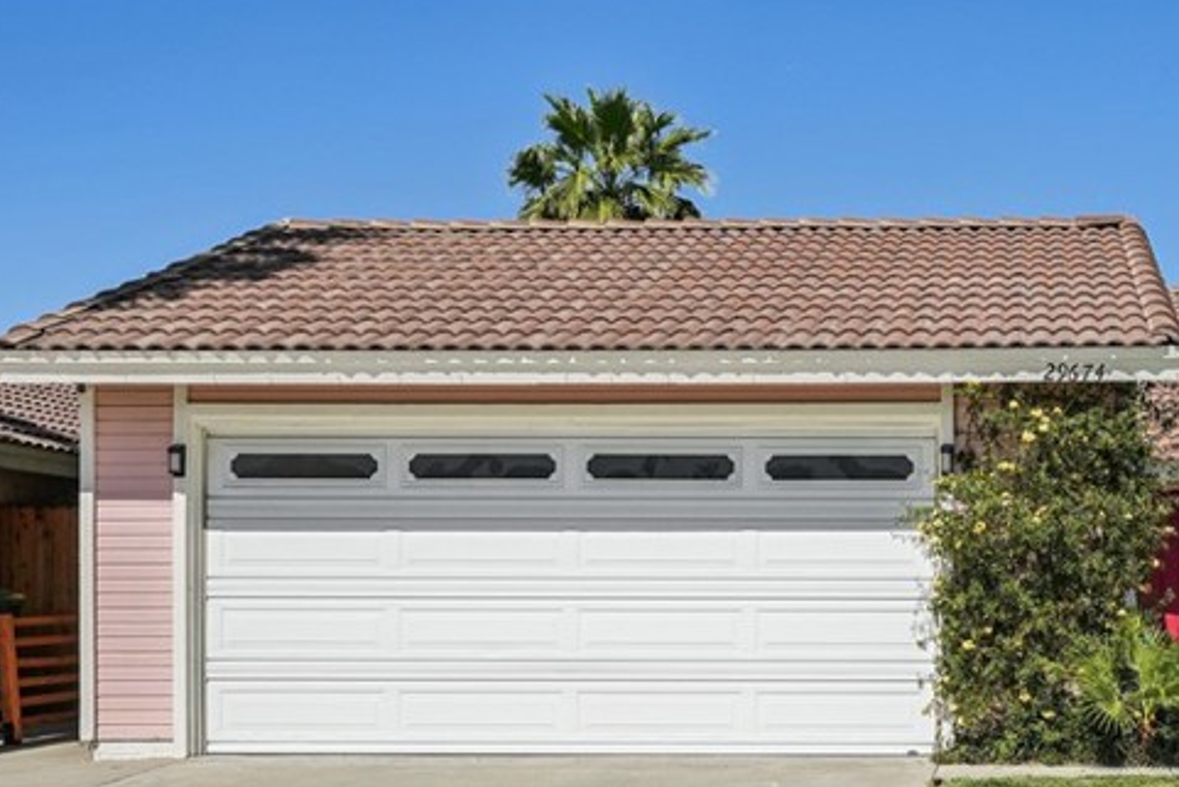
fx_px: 1640
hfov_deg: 37.4
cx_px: 1022
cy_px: 585
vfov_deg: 26.6
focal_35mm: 50
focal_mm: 23.5
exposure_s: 1/2000
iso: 400
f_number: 8
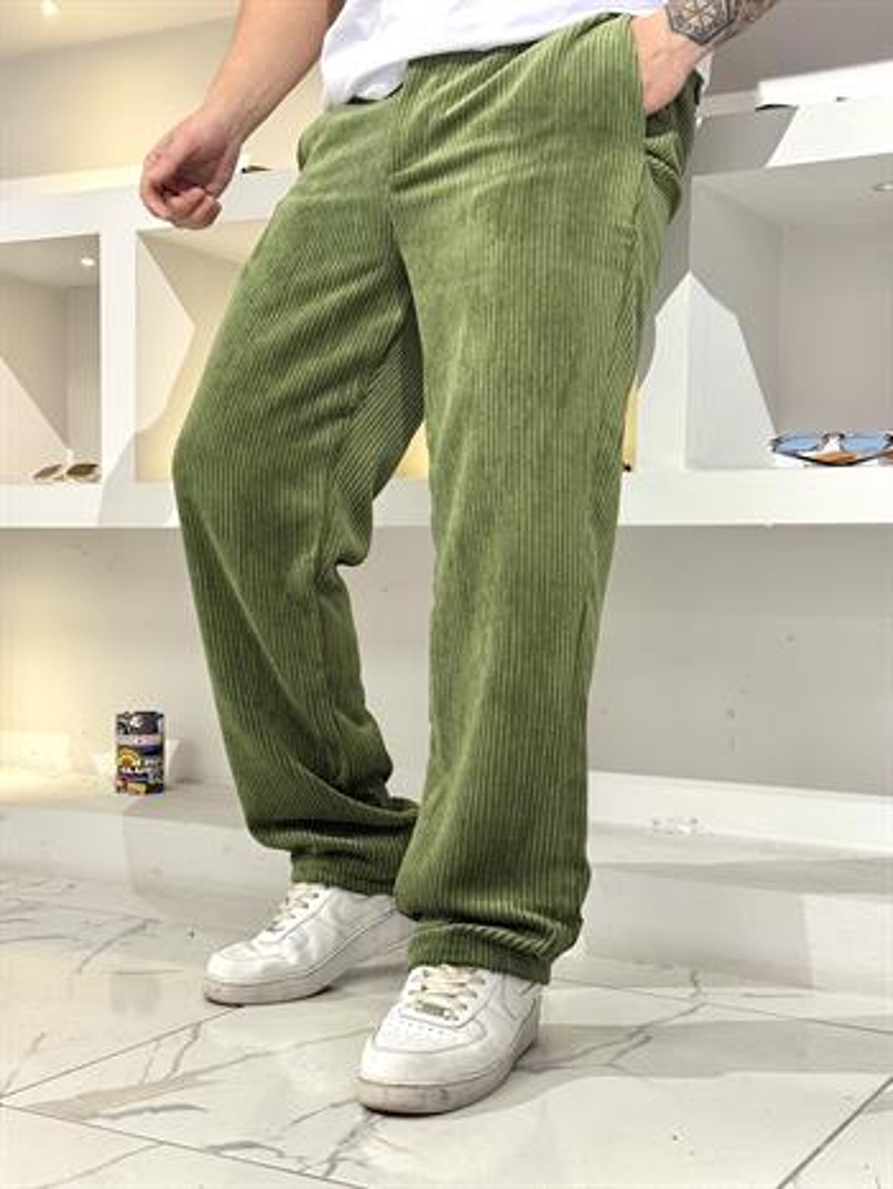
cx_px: 446
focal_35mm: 48
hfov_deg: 30.3
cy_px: 594
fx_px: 1650
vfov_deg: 39.6
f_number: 1.78
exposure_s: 1/100
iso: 160
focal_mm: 6.76
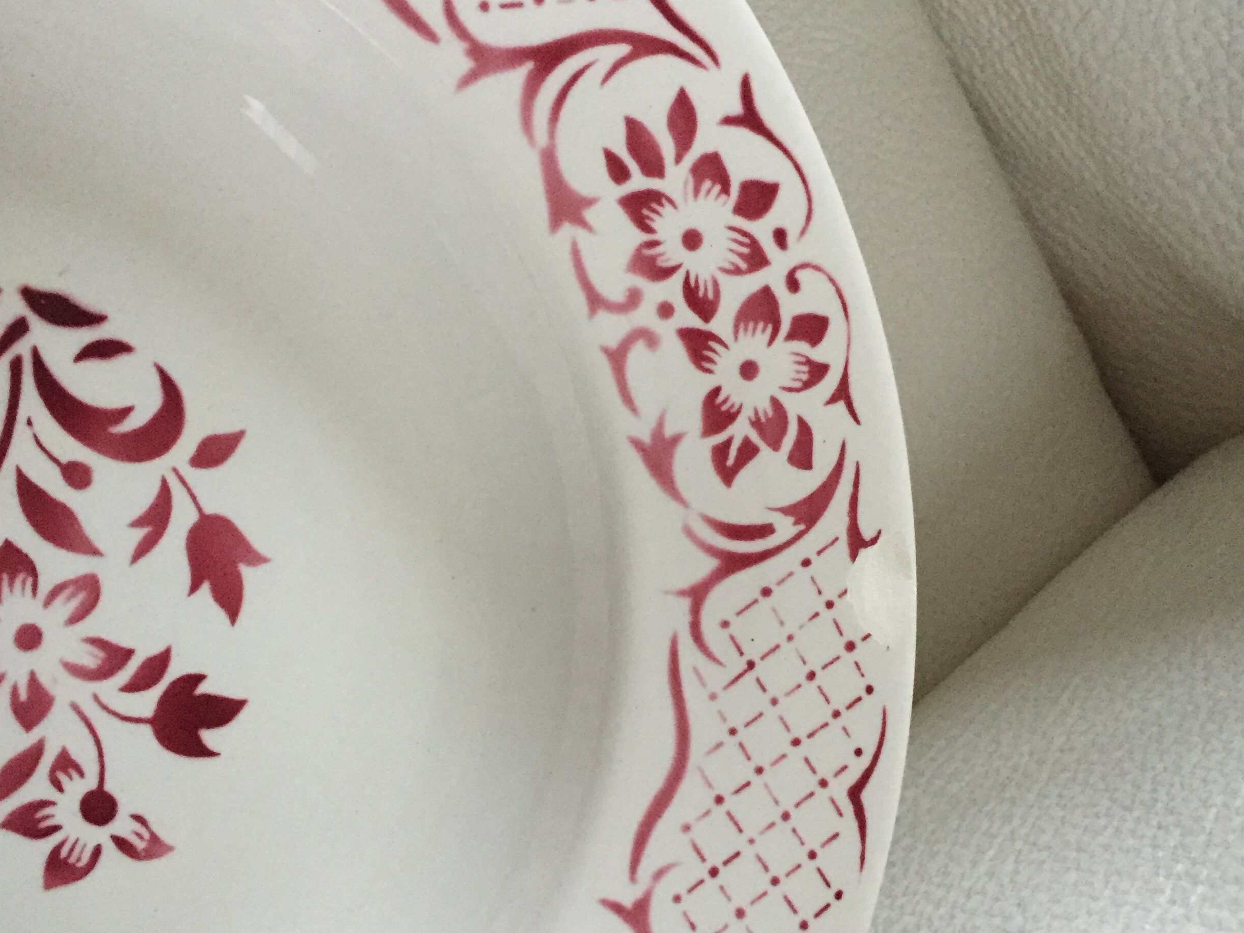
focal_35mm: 39
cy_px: 556
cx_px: 618
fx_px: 1401
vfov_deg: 36.7
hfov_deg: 47.9
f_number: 2.2
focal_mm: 4.15
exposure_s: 1/25
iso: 250
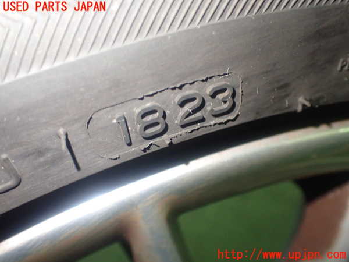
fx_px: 363
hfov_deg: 51.4
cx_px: 174
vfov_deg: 39.7
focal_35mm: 36
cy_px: 131
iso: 640
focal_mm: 6.37
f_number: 2.5
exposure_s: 1/40
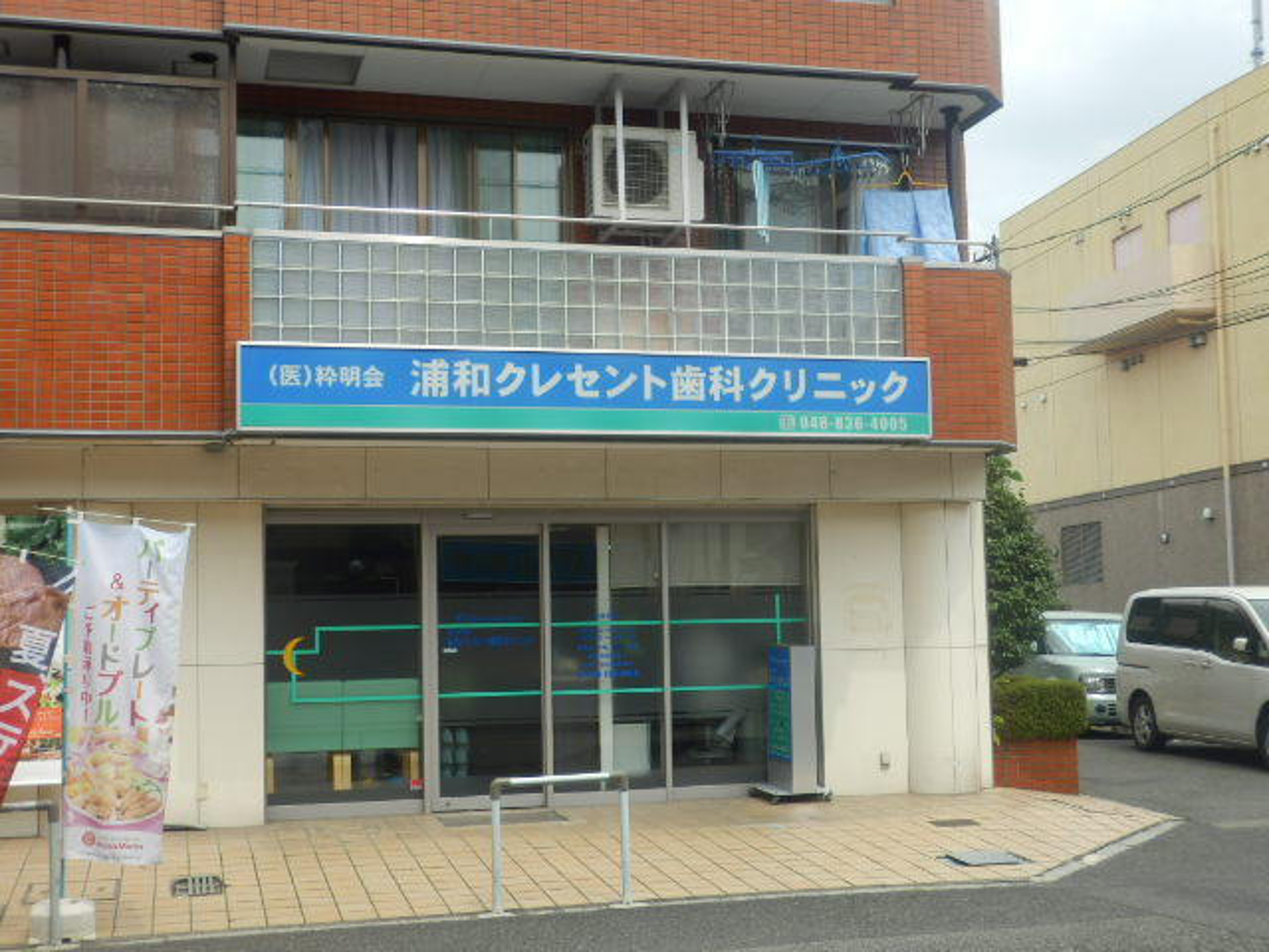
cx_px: 634
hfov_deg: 37.5
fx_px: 1870
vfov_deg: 28.6
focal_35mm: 51
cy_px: 476
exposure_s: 1/400
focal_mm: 9.1
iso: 80
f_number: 4.4
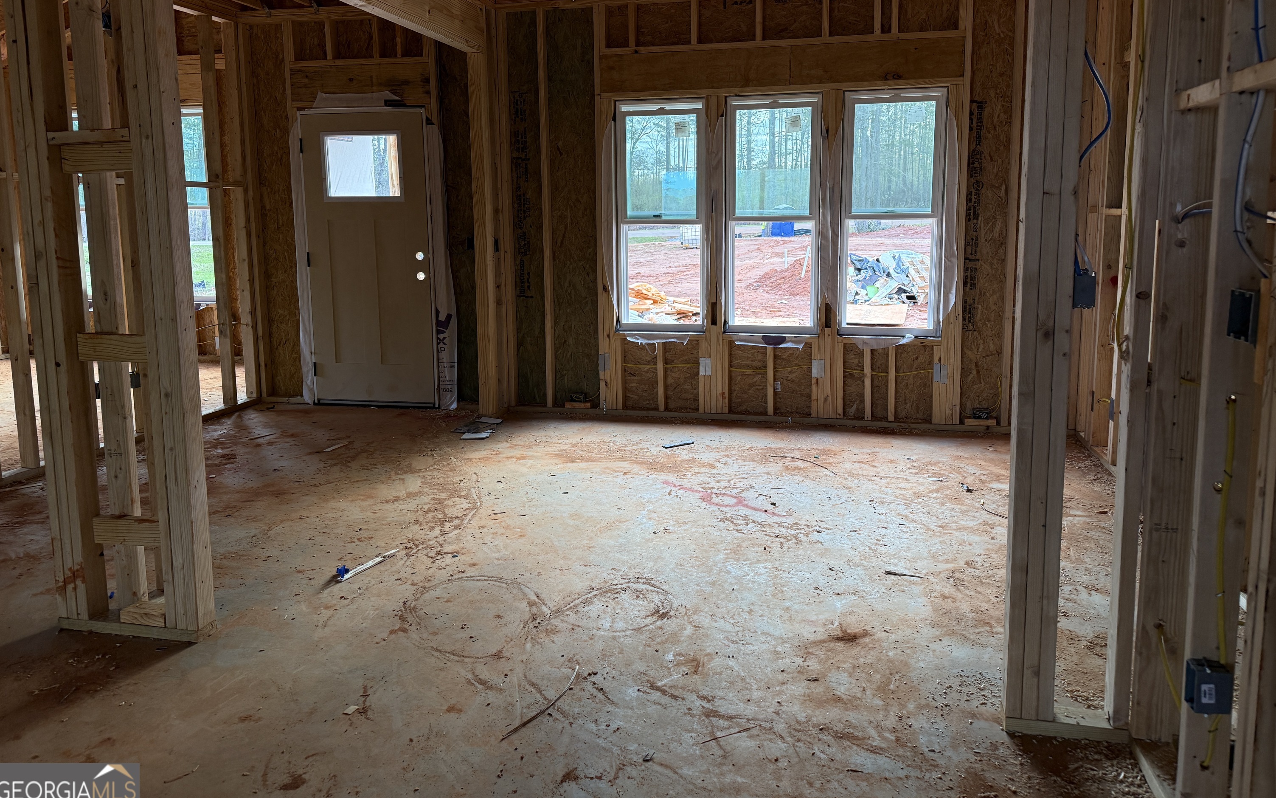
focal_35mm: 26
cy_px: 323
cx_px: 645
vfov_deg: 47.4
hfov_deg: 70.4
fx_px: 904
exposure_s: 1/165
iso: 200
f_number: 1.78
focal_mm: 6.76
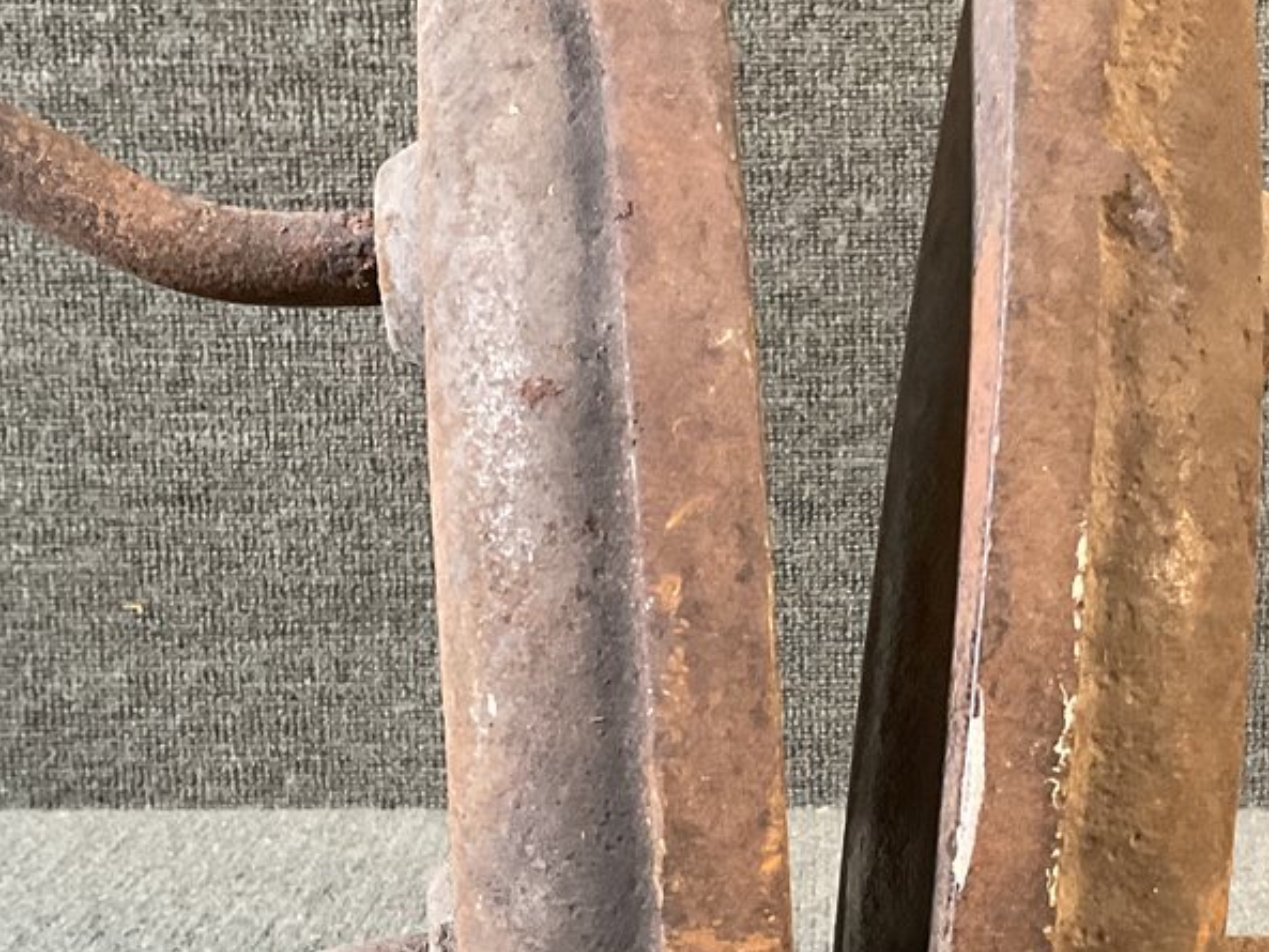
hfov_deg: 26.2
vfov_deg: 19.8
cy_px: 686
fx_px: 2713
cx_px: 827
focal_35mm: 74
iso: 250
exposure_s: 1/40
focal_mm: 3
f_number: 1.8
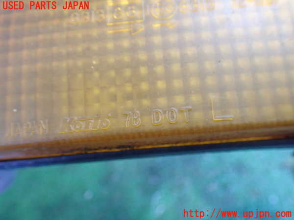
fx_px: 255
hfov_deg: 60.0
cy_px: 110
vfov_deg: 46.8
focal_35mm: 30
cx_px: 147
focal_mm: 5.4
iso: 800
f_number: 2.3
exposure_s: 1/40
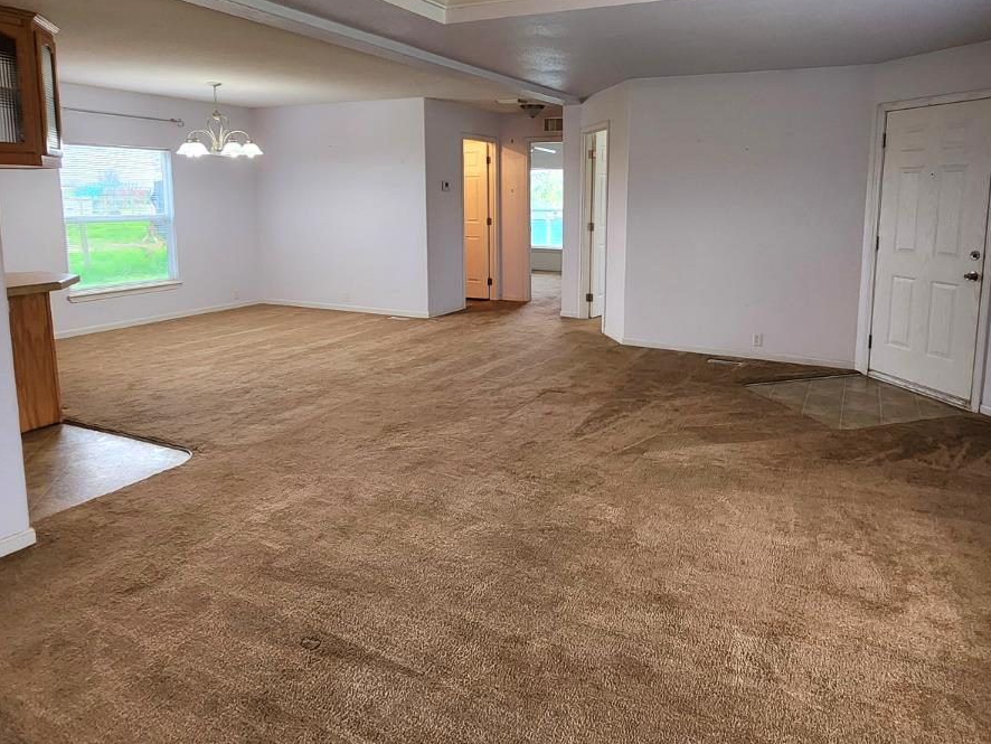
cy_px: 265
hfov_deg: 75.9
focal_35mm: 22
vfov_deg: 60.0
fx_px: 630
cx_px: 568
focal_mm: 2.2
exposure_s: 1/60.2
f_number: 2.2
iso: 250
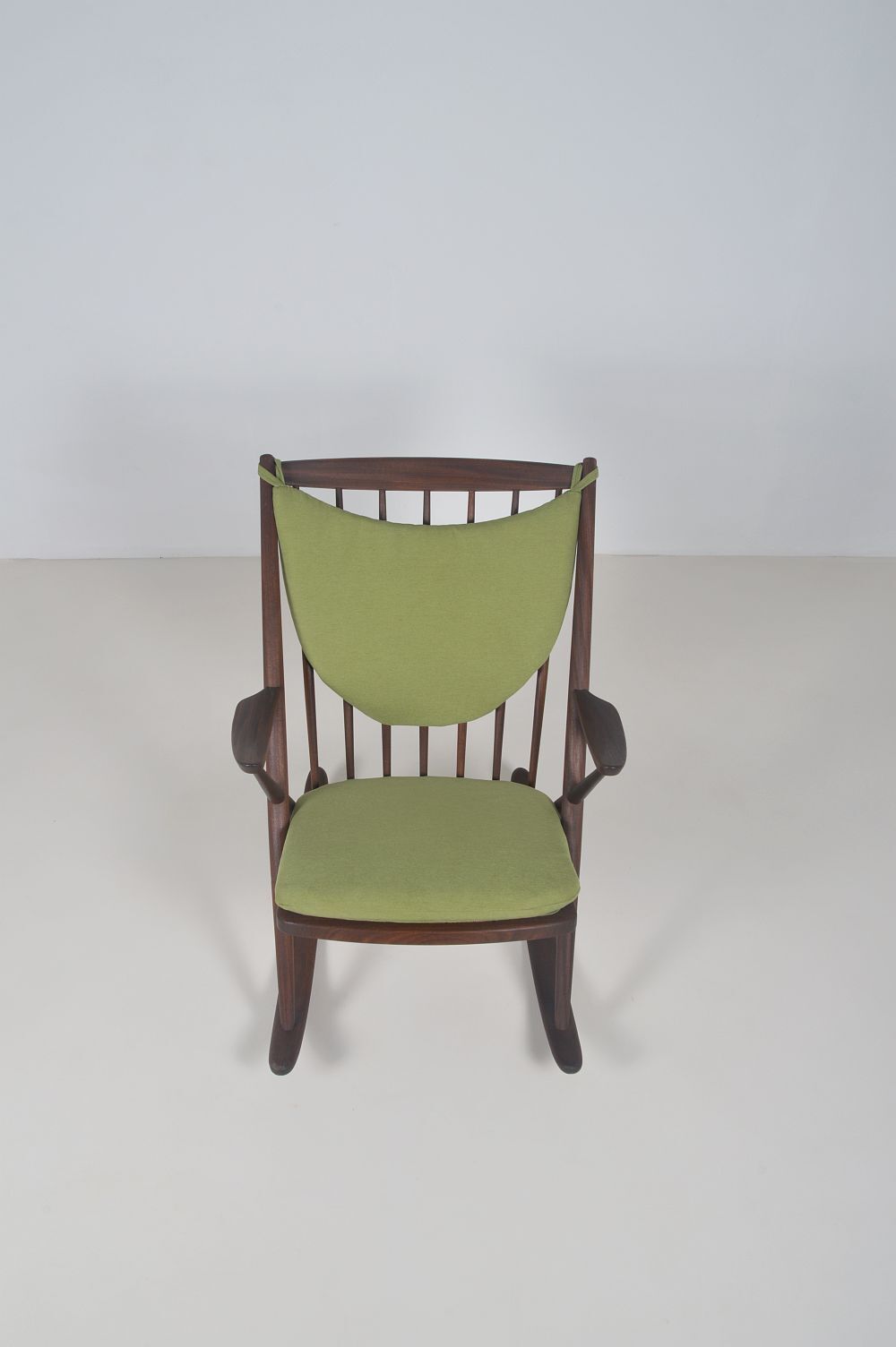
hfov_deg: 39.9
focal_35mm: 33
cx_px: 448
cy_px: 674
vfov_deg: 57.3
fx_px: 1234
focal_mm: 22
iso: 100
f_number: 22
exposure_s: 1/125
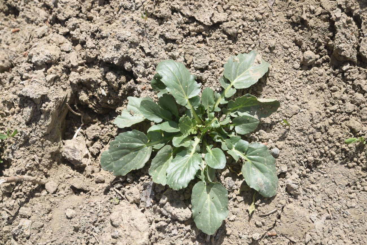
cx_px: 184
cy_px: 122
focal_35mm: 56
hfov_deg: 35.6
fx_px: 571
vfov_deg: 24.2
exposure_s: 1/125
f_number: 10
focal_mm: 56
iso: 100
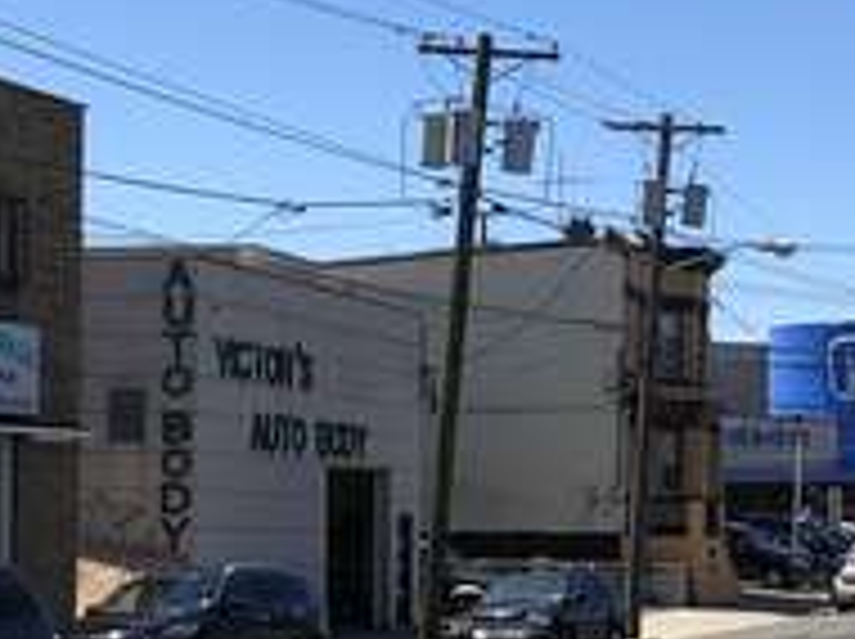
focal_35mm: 118
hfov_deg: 16.5
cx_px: 774
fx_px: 2911
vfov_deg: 12.5
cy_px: 432
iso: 20
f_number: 1.8
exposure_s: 1/1621
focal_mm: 4
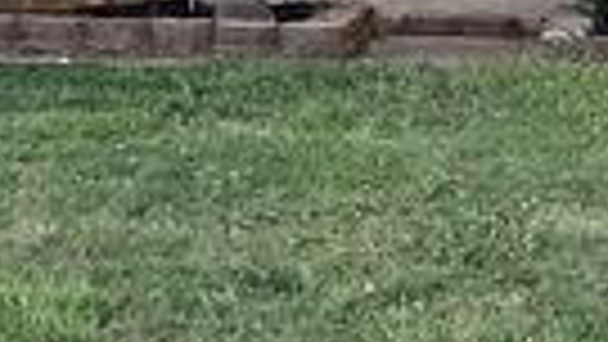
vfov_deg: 7.2
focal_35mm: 167
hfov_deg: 12.8
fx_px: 2693
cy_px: -70
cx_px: 545
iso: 32
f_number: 2.4
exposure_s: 1/120
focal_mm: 3.3
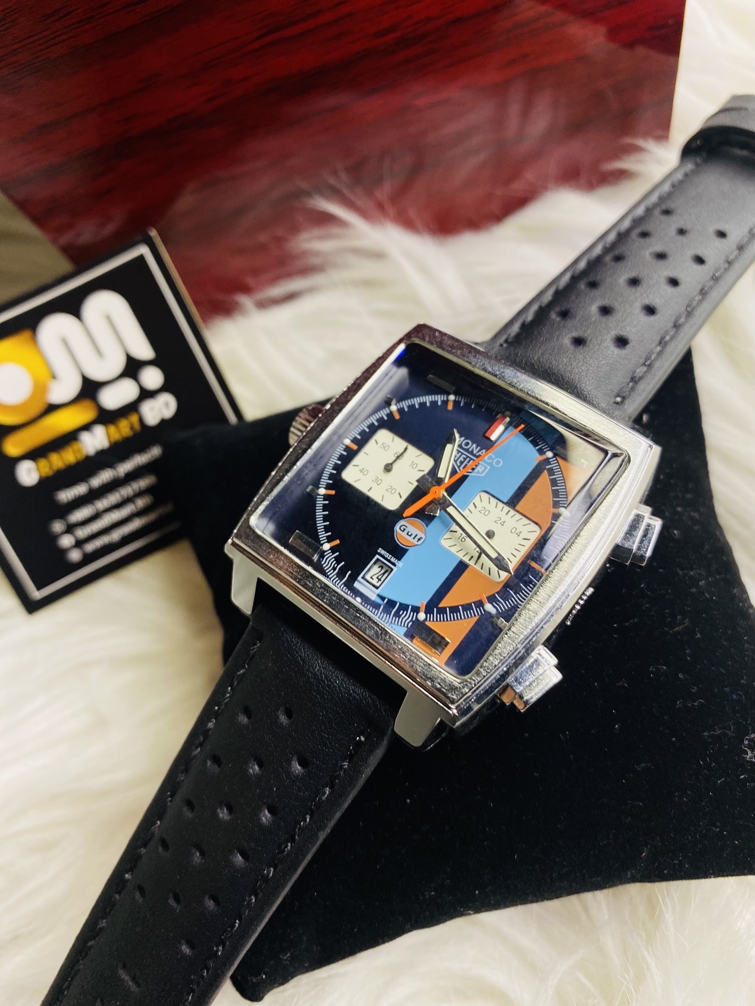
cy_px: 503
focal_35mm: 26
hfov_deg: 53.1
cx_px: 378
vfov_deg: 67.3
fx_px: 756
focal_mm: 4.25
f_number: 1.8
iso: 80
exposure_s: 1/50
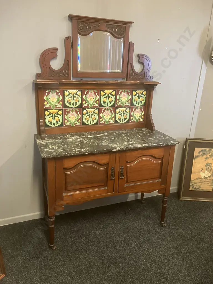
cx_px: 106
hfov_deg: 49.7
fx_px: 230
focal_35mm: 28
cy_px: 142
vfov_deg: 63.4
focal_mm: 3.99
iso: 320
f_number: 1.8
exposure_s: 1/42
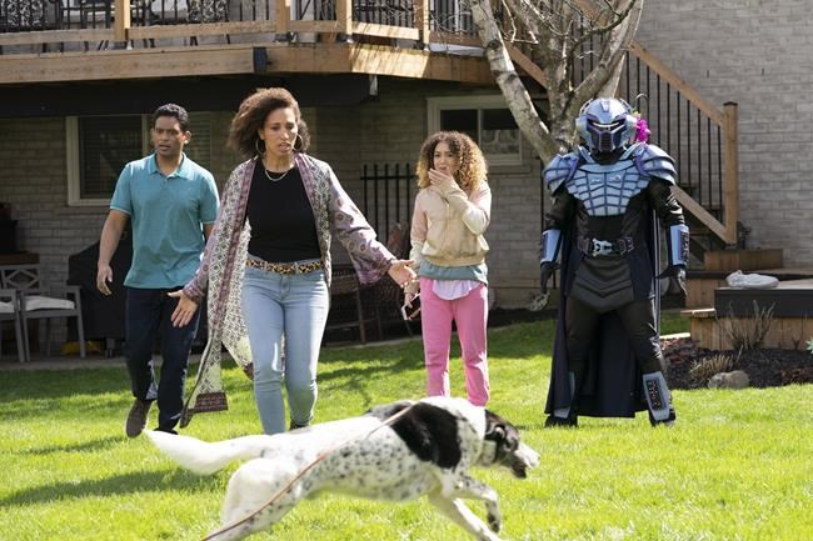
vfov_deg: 11.0
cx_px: 406
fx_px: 2822
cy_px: 270
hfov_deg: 16.4
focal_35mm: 125
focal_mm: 125
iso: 640
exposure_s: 1/1000
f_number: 6.3
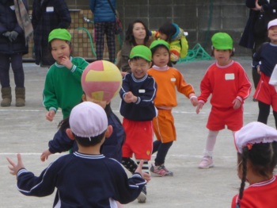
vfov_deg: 6.8
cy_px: 104
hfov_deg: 9.0
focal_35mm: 219
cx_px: 138
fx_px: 1751
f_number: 5.9
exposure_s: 1/400
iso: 200
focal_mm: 22.8
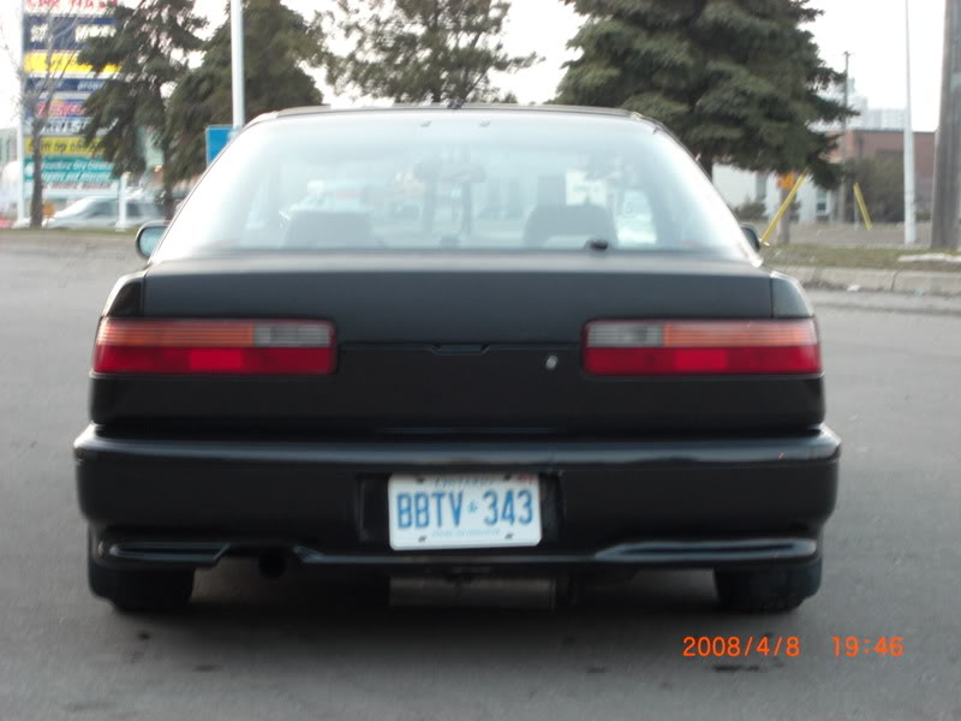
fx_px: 2637
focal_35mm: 95
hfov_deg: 20.7
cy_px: 360
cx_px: 480
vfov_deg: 15.6
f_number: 4.8
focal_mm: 19.7
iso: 200
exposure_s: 1/13
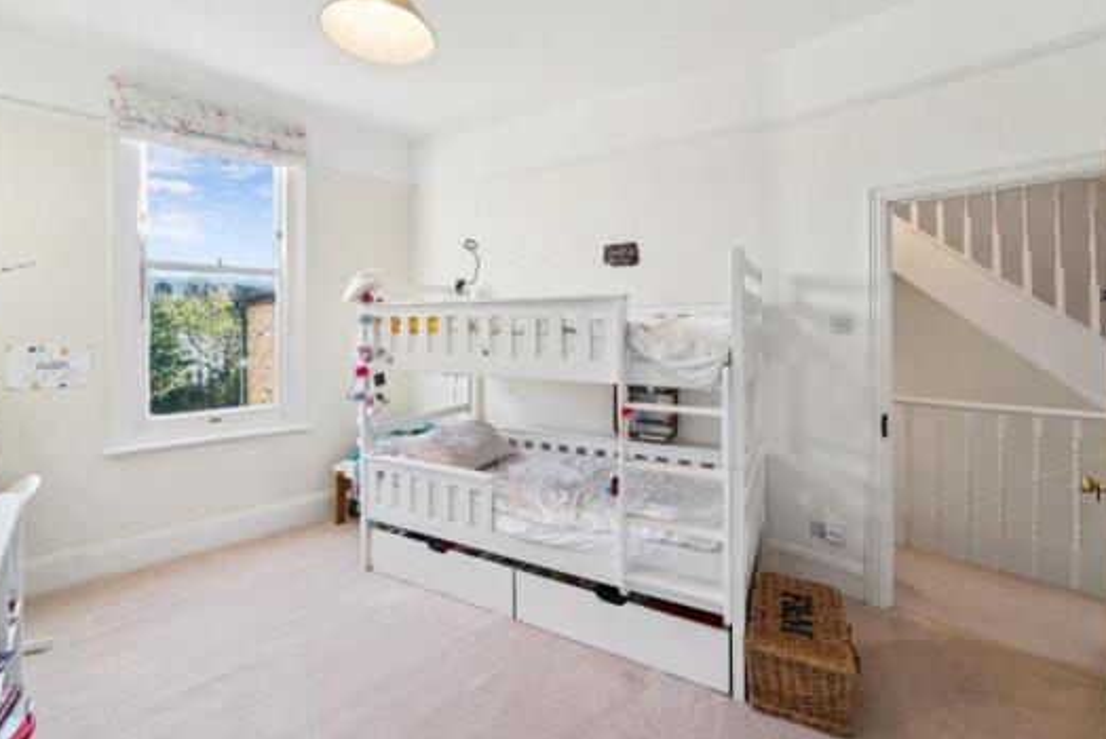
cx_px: 558
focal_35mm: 15
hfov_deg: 100.4
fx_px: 461
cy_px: 324
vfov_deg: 77.1
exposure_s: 1/25
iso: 640
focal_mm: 12
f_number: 9
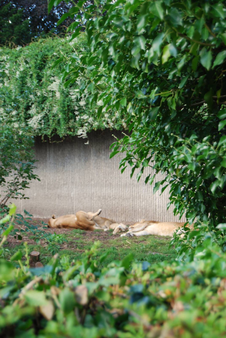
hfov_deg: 18.2
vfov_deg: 27.0
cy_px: 169
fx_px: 704
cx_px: 113
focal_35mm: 75
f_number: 5.6
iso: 200
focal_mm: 50
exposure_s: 1/100
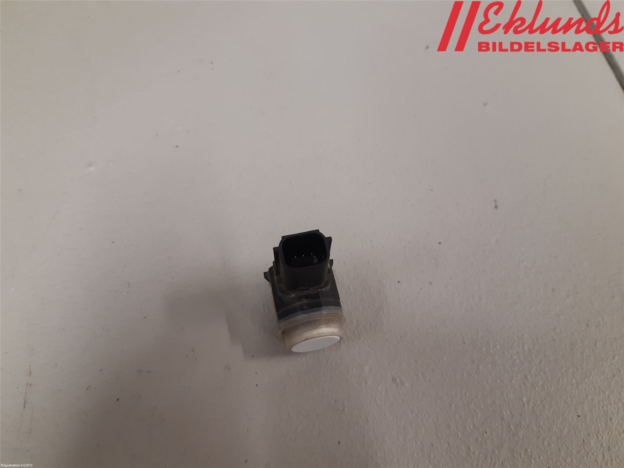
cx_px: 312
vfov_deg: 53.1
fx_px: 469
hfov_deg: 67.3
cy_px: 234
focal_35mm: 26
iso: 125
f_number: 1.7
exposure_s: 1/50
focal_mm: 3.93
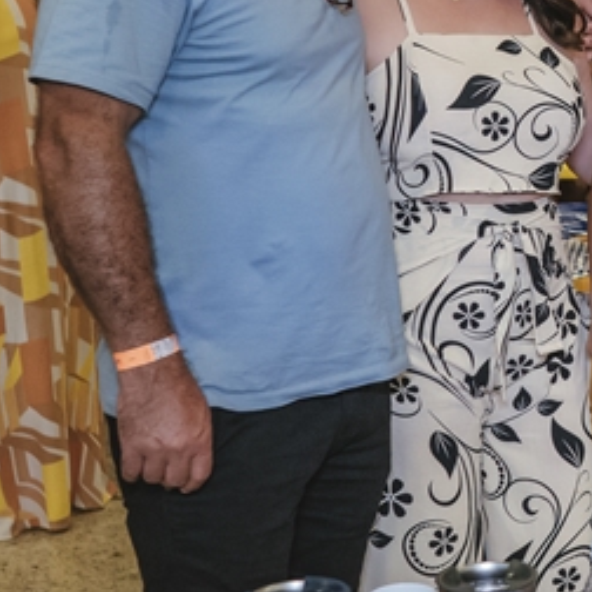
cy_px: 206
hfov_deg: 17.7
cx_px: 839
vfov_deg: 19.2
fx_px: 1741
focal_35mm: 90
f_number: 3.2
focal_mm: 24
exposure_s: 1/250
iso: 2500
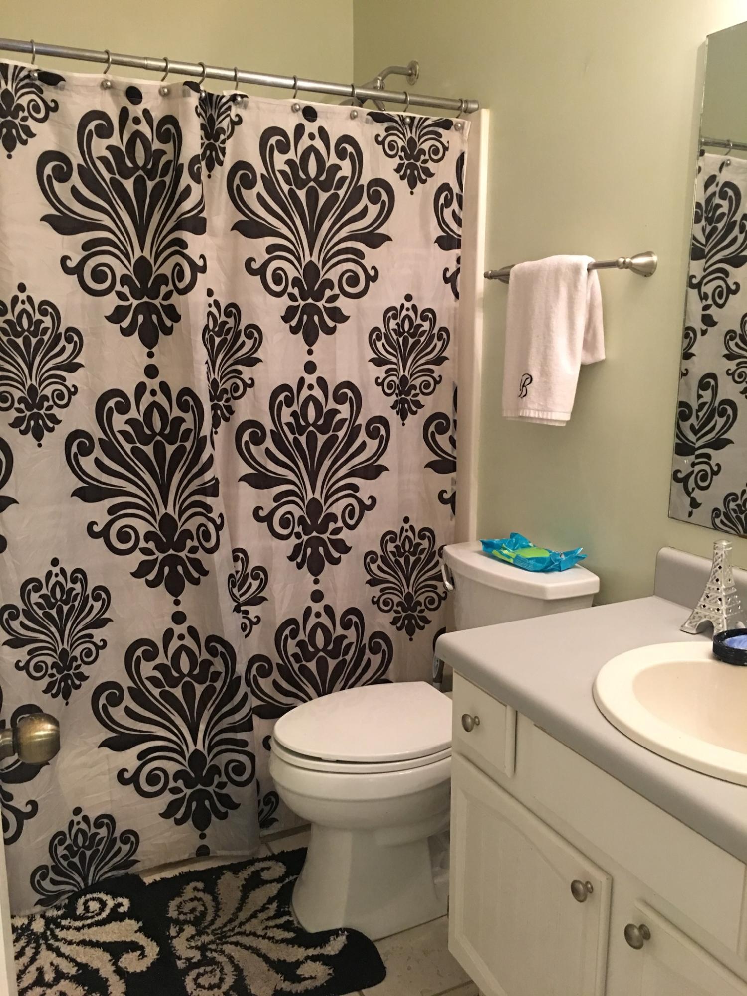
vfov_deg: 61.7
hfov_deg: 48.2
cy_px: 498
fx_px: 834
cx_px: 374
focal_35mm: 29
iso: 100
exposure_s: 1/15
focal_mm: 4.15
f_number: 2.2
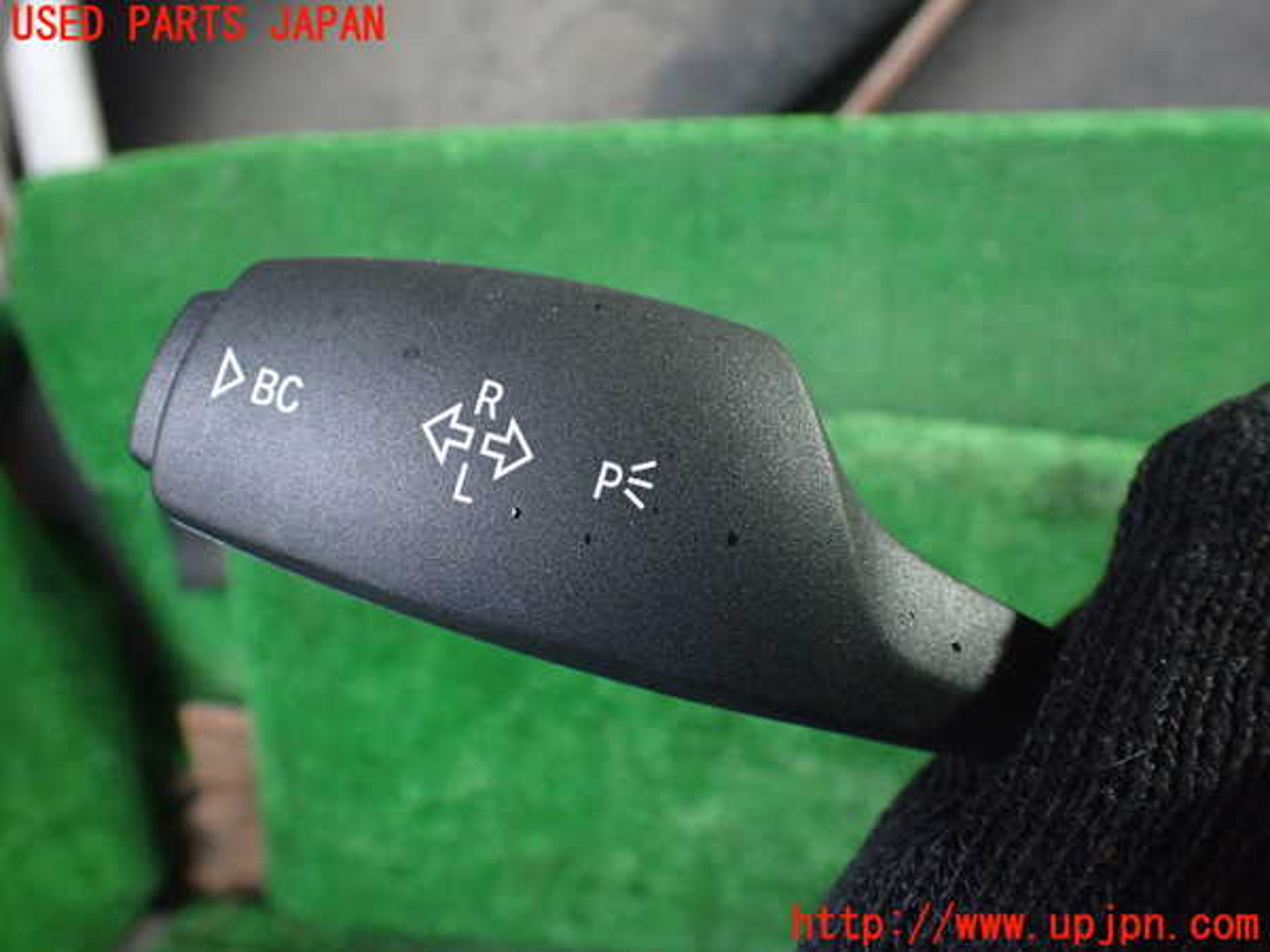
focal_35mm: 30
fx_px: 1101
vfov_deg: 46.8
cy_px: 476
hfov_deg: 60.0
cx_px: 635
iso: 1000
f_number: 2.3
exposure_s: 1/30
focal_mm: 5.4
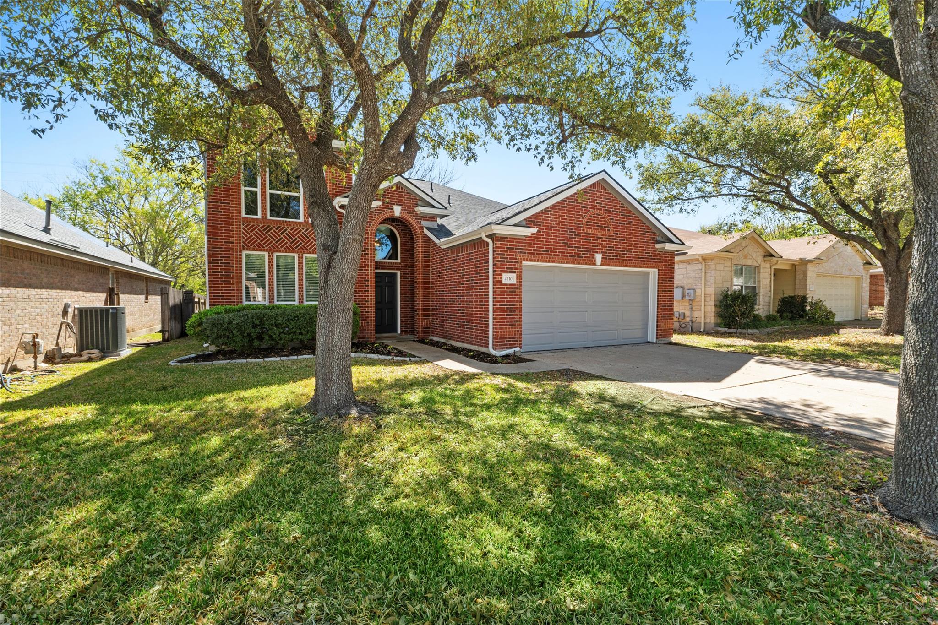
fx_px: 391
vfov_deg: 77.3
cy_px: 312
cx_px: 469
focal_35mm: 15
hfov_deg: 100.4
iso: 250
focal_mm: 10
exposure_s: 1/10
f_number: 11
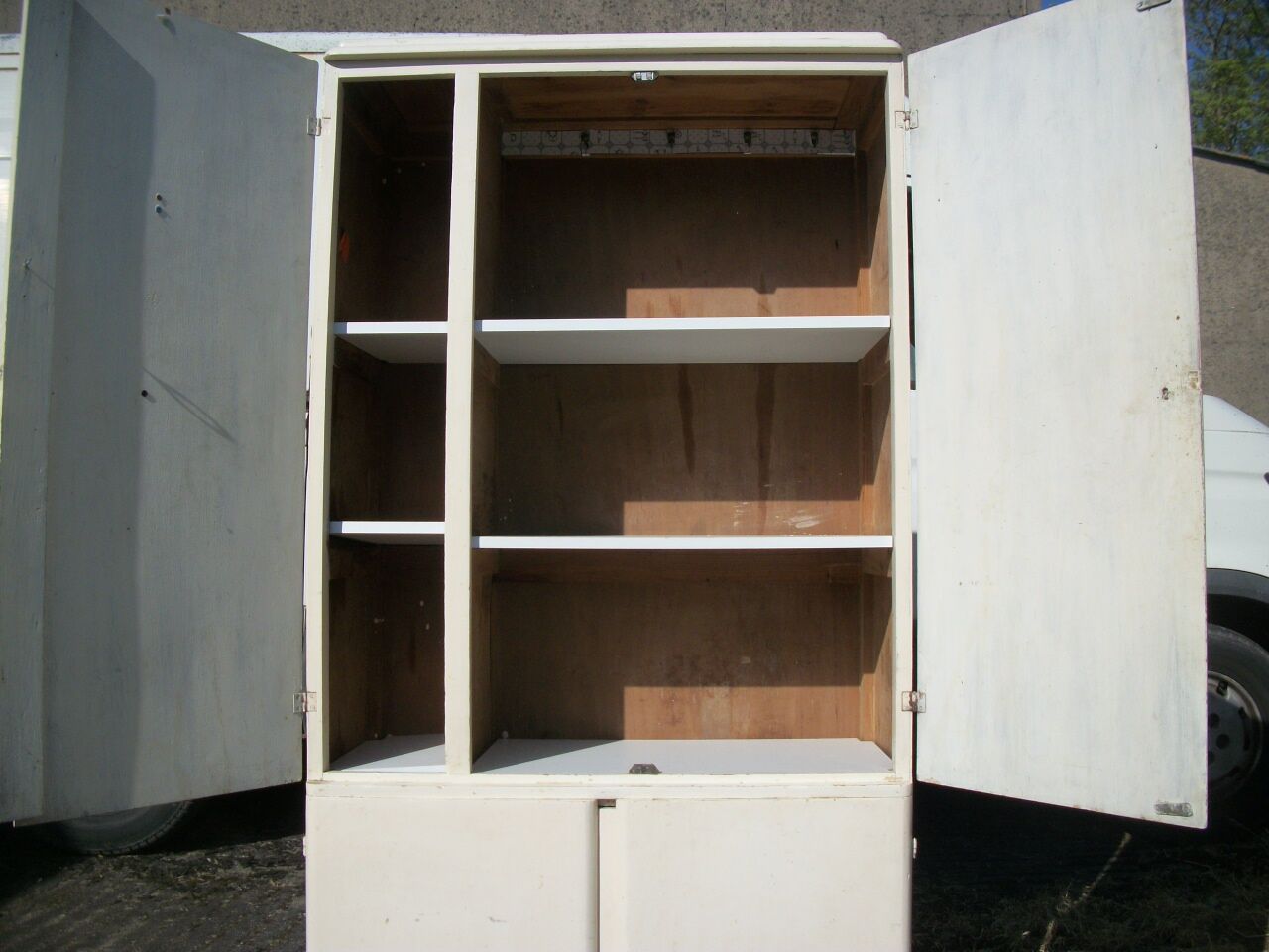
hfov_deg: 56.8
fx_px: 1173
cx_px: 634
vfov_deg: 44.2
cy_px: 476
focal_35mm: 32
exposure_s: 1/400
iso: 80
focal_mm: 5.7
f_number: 8.8
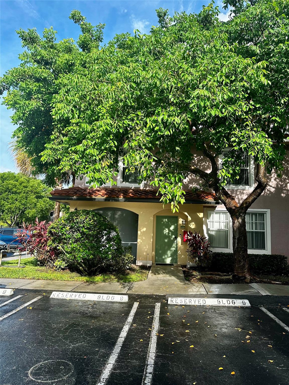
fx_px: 267
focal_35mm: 24
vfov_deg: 71.6
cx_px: 144
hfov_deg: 56.8
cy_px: 192
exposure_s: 1/1144
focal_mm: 6.86
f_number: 1.78
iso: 80
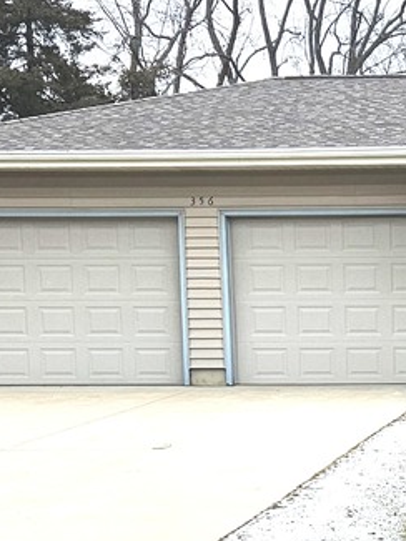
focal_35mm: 102
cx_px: 596
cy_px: 459
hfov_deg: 13.7
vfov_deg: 19.0
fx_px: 1594
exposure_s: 1/1354
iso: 40
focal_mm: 5.4
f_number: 1.8
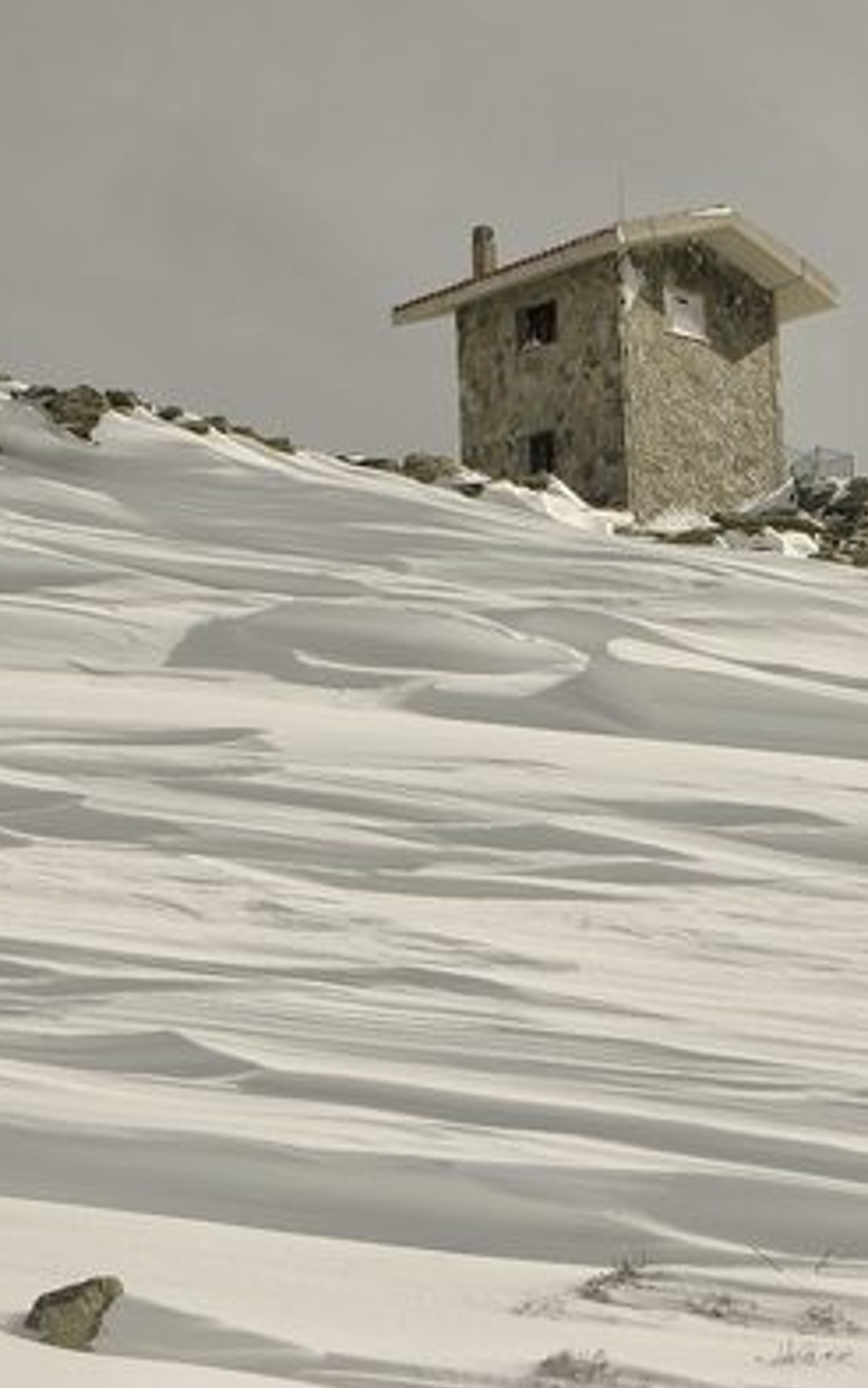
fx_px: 3961
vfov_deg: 19.9
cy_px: 694
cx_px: 702
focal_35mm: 105
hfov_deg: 12.4
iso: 200
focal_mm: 45
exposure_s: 1/1600
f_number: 11
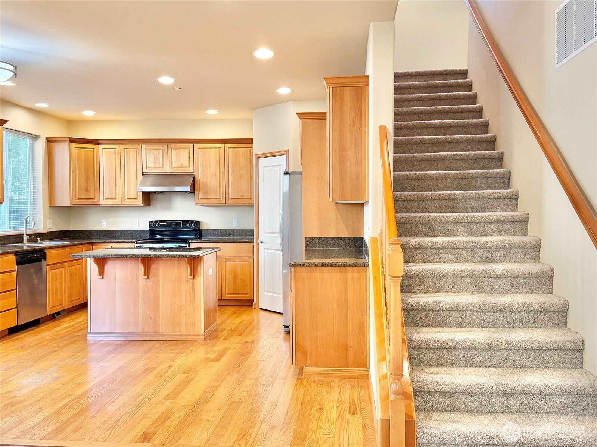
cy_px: 224
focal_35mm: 24
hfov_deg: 71.6
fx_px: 414
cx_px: 298
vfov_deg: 56.8
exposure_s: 1/120
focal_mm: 6.76
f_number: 1.78
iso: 250
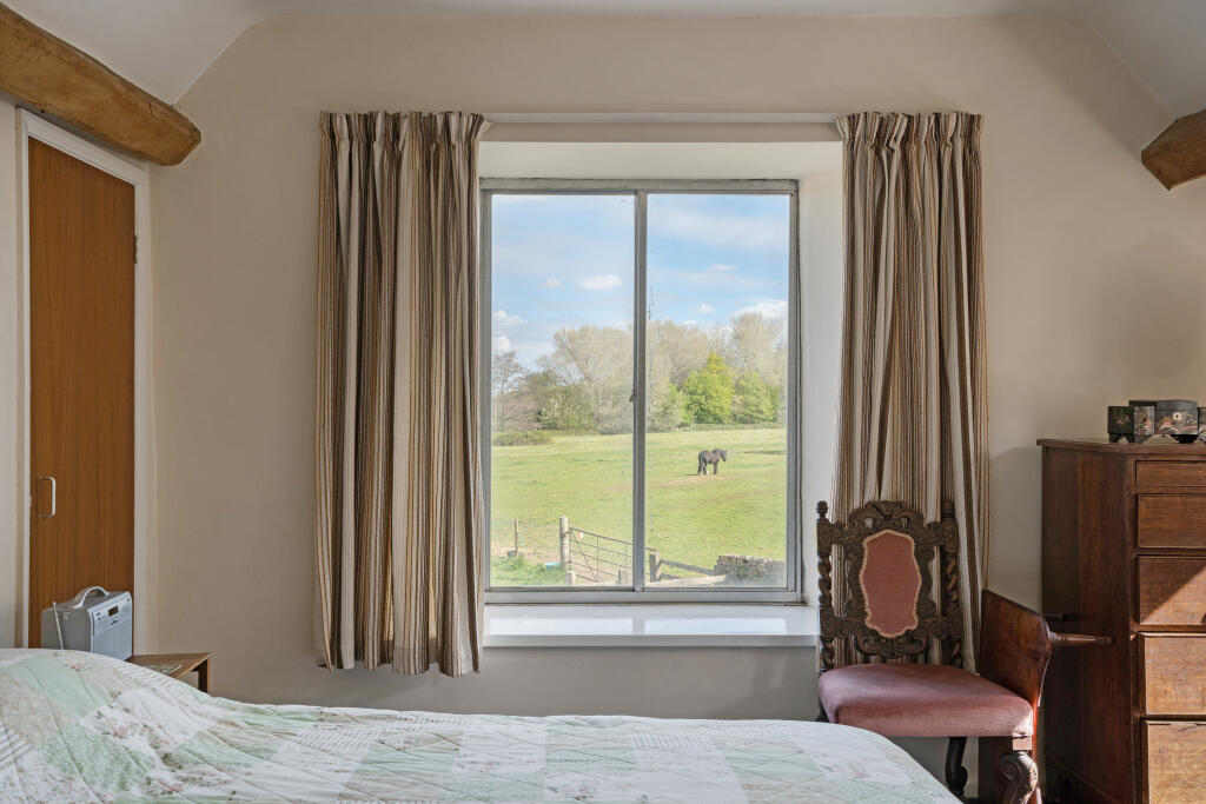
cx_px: 603
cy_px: 402
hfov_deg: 58.7
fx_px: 1072
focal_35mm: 32
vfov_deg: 41.1
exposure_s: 1/100
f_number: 9
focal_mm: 32
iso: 640
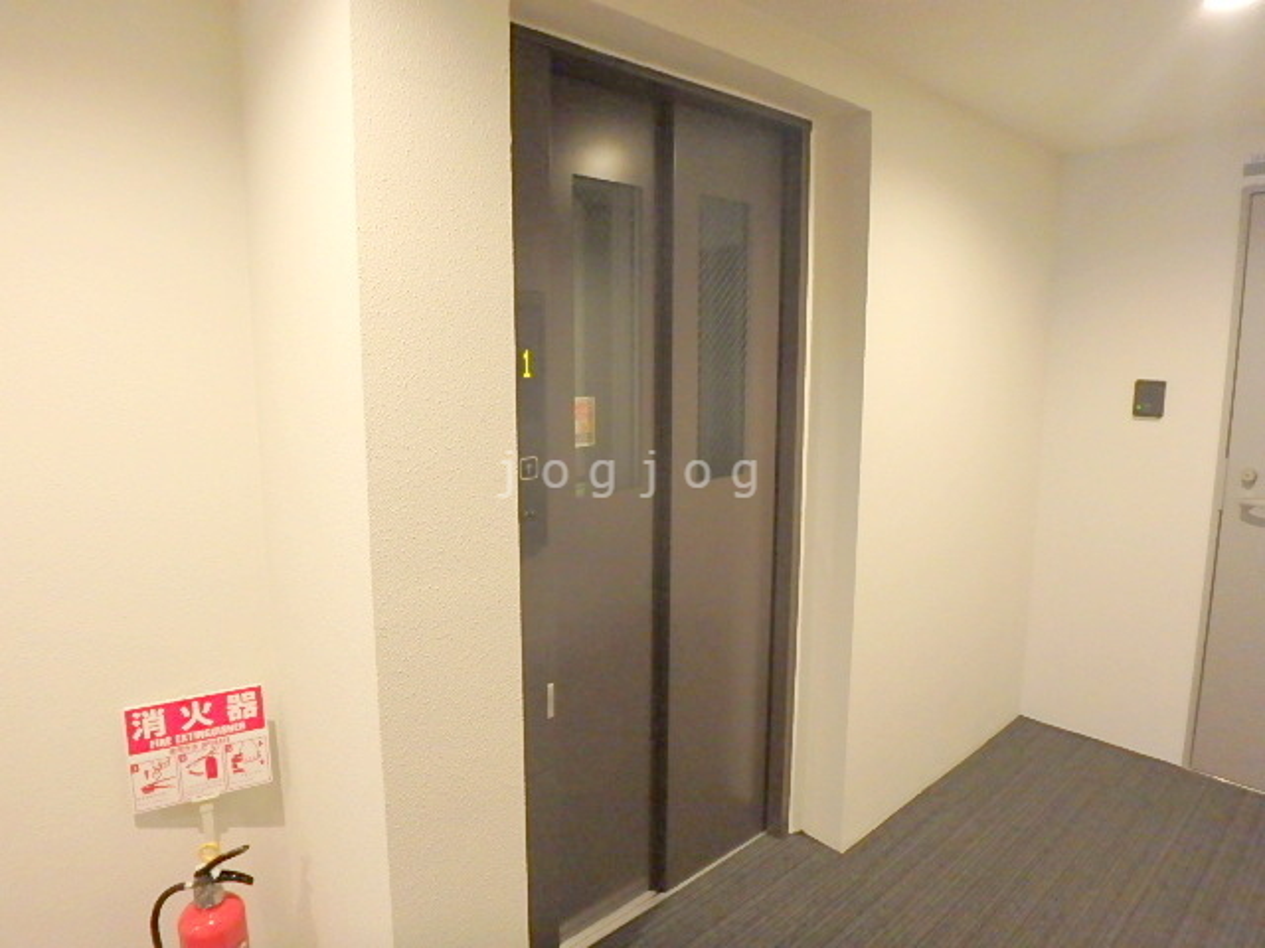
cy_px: 474
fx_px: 767
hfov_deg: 79.0
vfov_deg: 63.4
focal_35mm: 21
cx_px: 632
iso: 800
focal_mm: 3.7
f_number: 3.5
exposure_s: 1/25
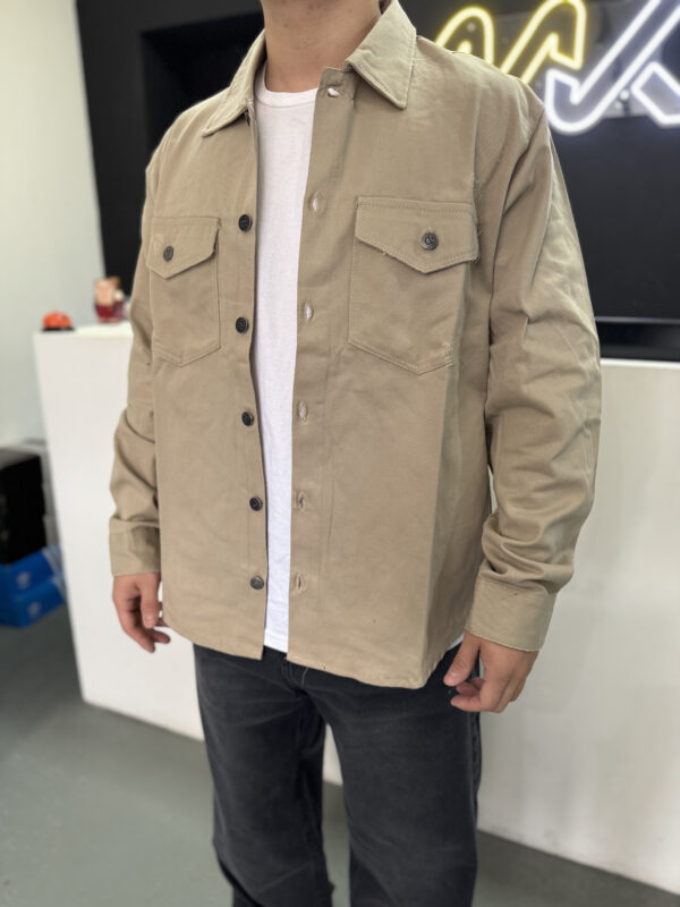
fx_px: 629
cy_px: 454
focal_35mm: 24
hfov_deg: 56.8
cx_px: 340
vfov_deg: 71.6
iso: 200
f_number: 1.78
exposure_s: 1/100
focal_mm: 6.76
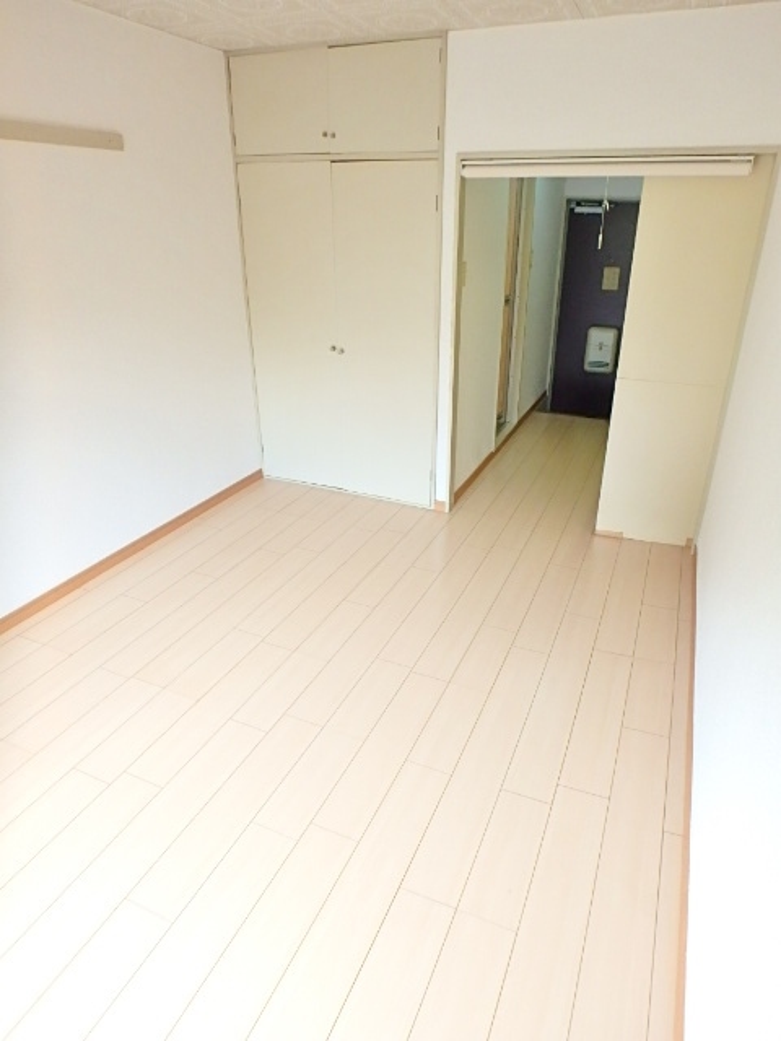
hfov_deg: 63.4
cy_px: 520
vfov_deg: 79.0
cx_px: 390
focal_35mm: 21
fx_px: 632
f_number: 3.5
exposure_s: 1/30
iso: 320
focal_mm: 3.7
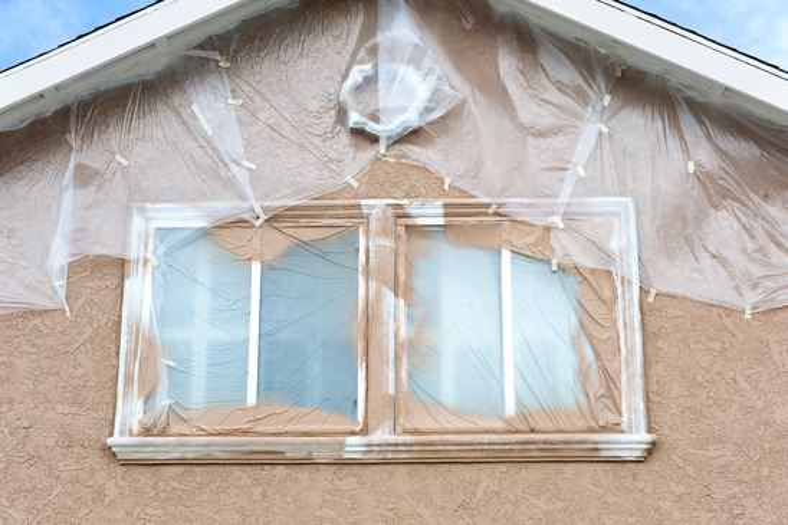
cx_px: 394
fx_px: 1532
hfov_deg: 28.9
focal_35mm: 70
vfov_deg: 19.4
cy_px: 262
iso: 200
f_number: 8
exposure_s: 1/250
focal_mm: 70
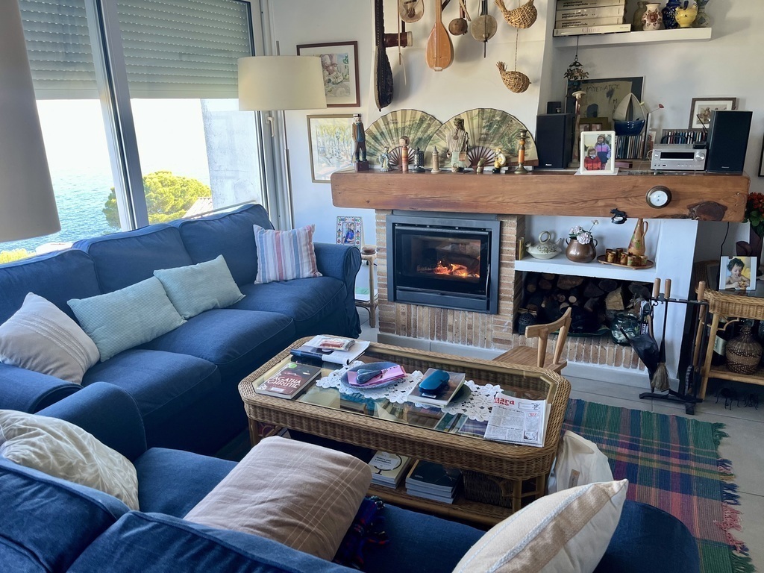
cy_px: 286
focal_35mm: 26
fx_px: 574
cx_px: 382
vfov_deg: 53.1
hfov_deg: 67.3
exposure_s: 1/121
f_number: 1.6
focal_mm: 5.1
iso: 80
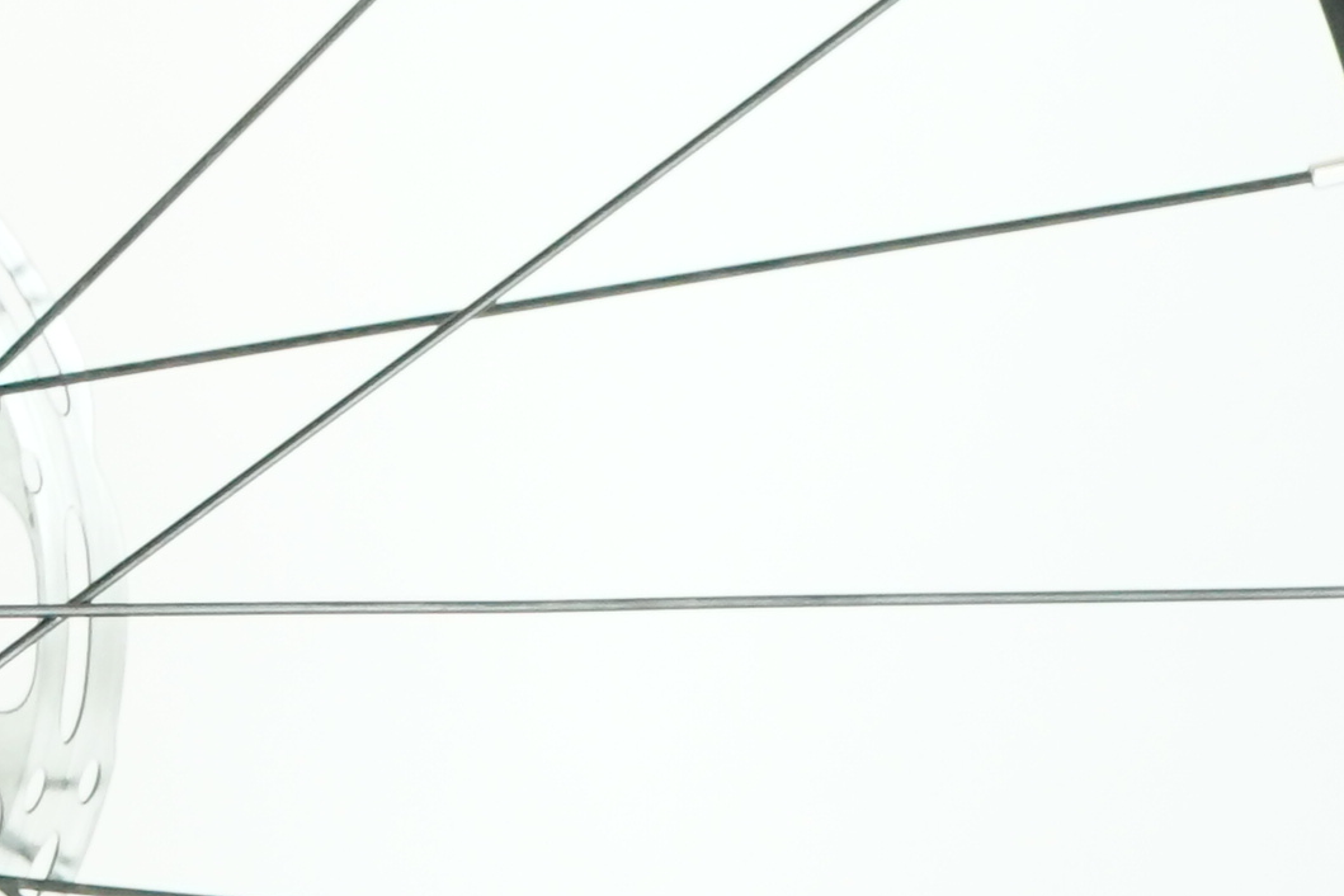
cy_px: -753
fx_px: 8250
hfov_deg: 8.6
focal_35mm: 221
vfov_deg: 6.1
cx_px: -1680
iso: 2500
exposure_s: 1/200
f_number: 5.6
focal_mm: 39
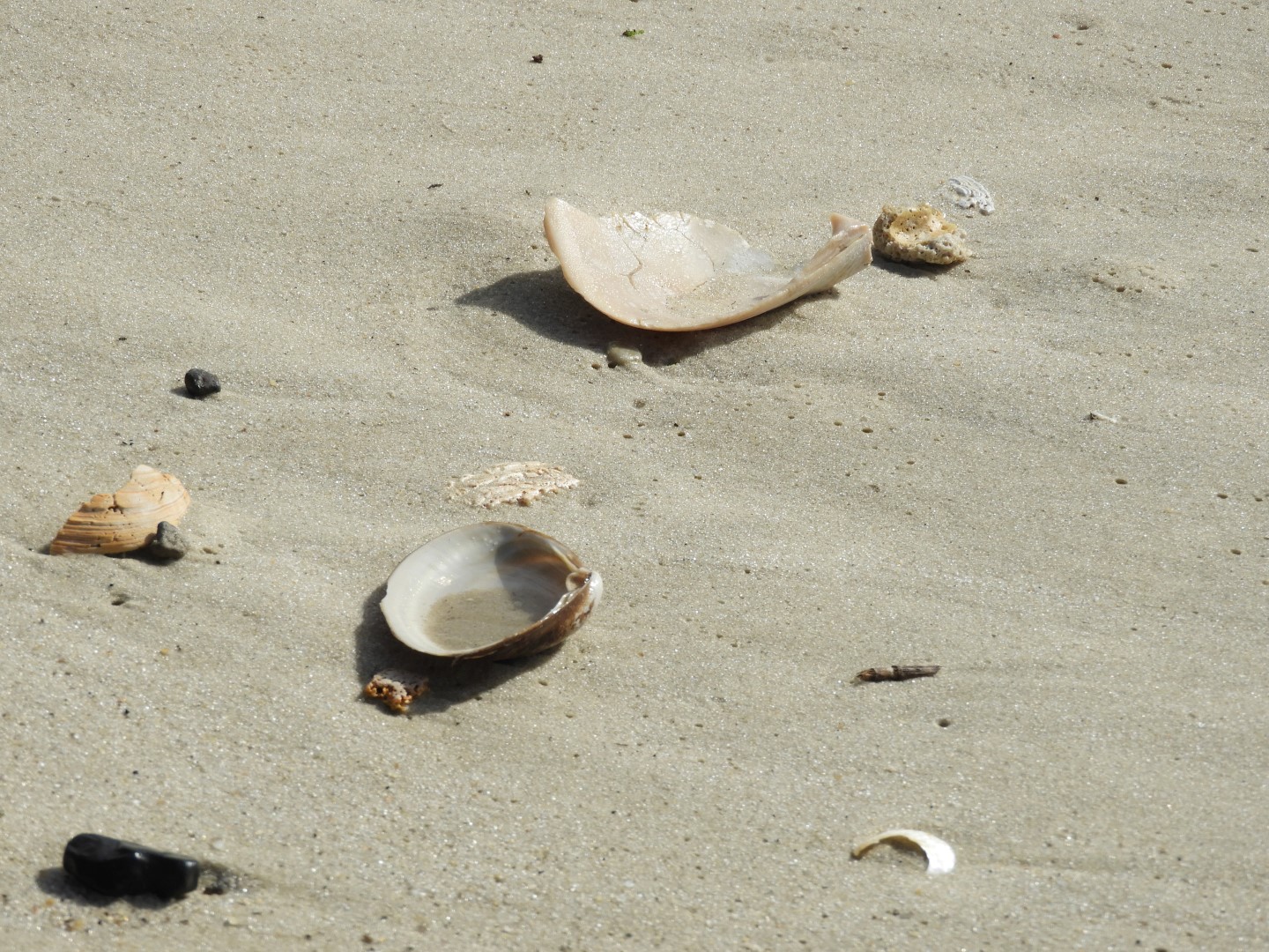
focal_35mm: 170
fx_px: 6232
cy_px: 476
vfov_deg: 8.7
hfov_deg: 11.6
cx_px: 634
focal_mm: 30.5
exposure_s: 1/800
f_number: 5.2
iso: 100
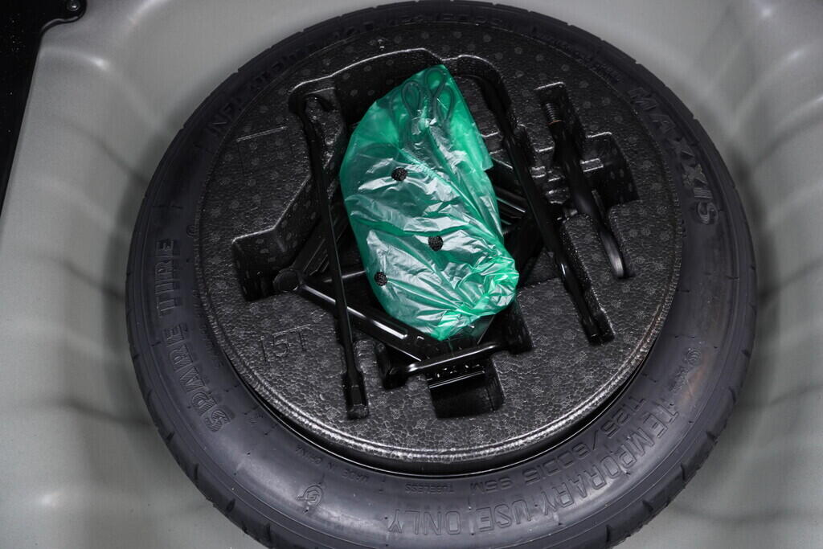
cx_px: 412
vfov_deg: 36.9
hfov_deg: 53.1
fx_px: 823
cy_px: 274
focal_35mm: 36
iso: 640
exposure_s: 1/40
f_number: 2.8
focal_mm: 24
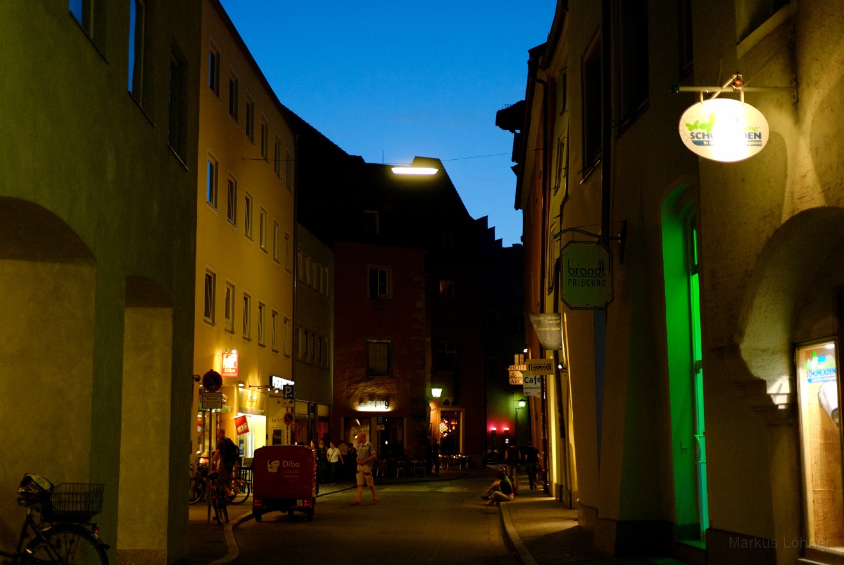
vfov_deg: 30.0
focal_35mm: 45
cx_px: 422
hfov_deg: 43.6
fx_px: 1056
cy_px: 282
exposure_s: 1/60
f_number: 1.4
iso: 560
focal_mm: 30
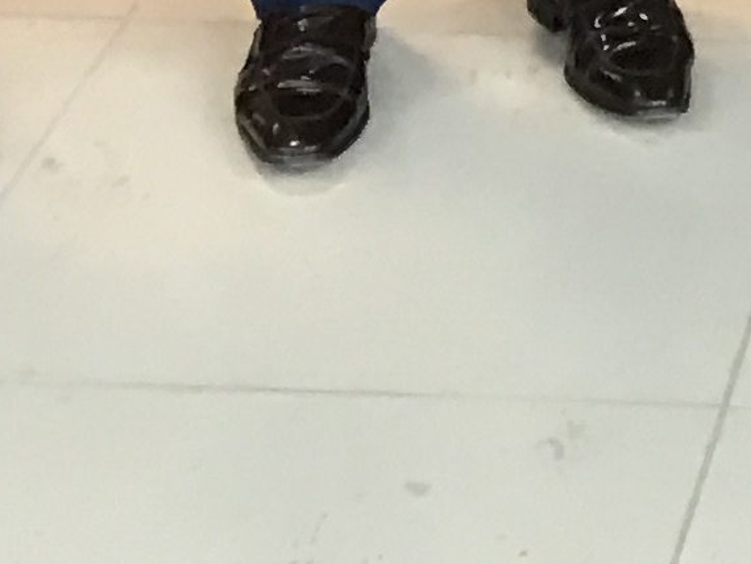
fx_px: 4297
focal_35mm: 198
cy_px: -1278
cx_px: 1420
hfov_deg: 9.4
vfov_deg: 6.6
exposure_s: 1/33
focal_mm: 3.99
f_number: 1.8
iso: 40
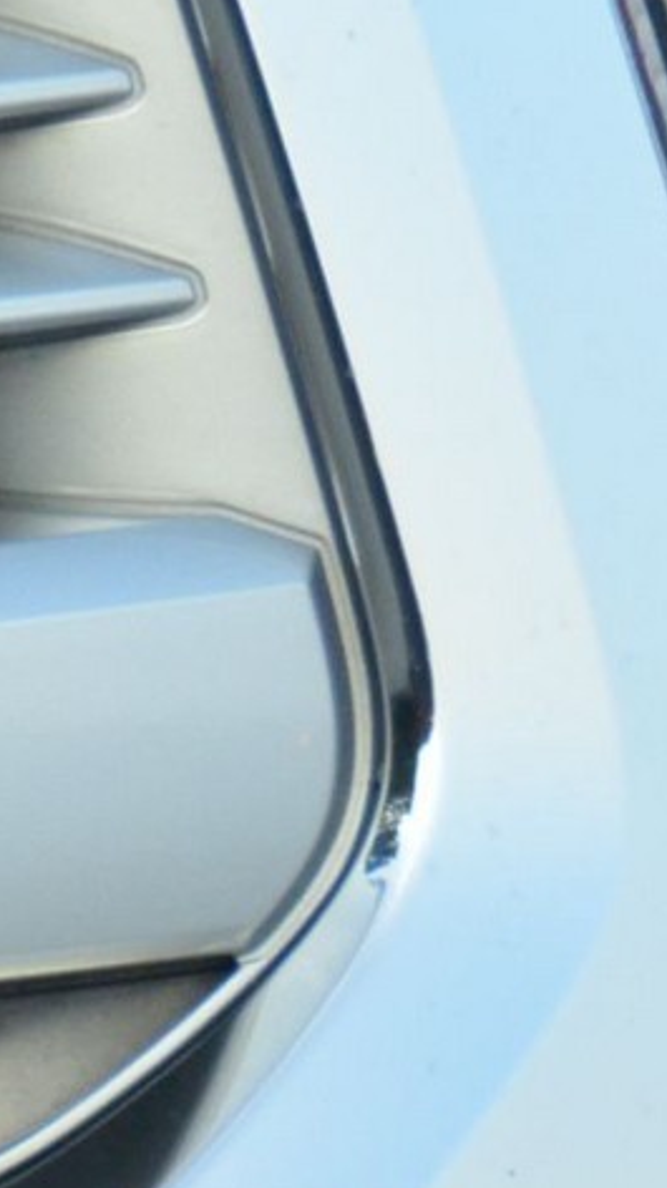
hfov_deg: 0.7
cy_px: -438
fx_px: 52332
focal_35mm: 1662
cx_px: 1968
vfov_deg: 1.3
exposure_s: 1/500
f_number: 5.6
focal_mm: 200
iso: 1250
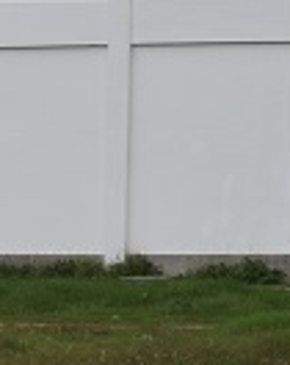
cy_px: -36
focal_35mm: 231
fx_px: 2487
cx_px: 820
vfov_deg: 8.3
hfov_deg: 6.2
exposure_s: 1/250
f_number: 8
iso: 250
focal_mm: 24
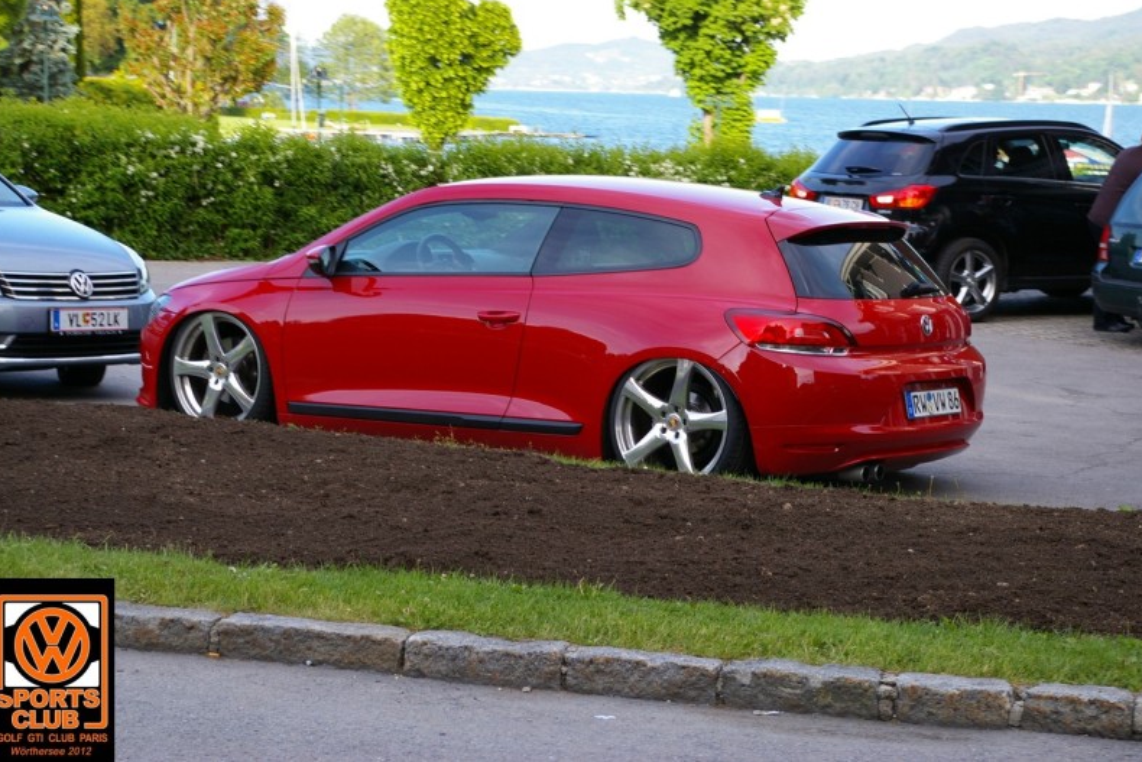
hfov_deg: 24.3
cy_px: 378
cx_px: 568
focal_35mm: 84
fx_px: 2649
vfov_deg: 16.4
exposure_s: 1/90
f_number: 8
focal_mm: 55
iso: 200
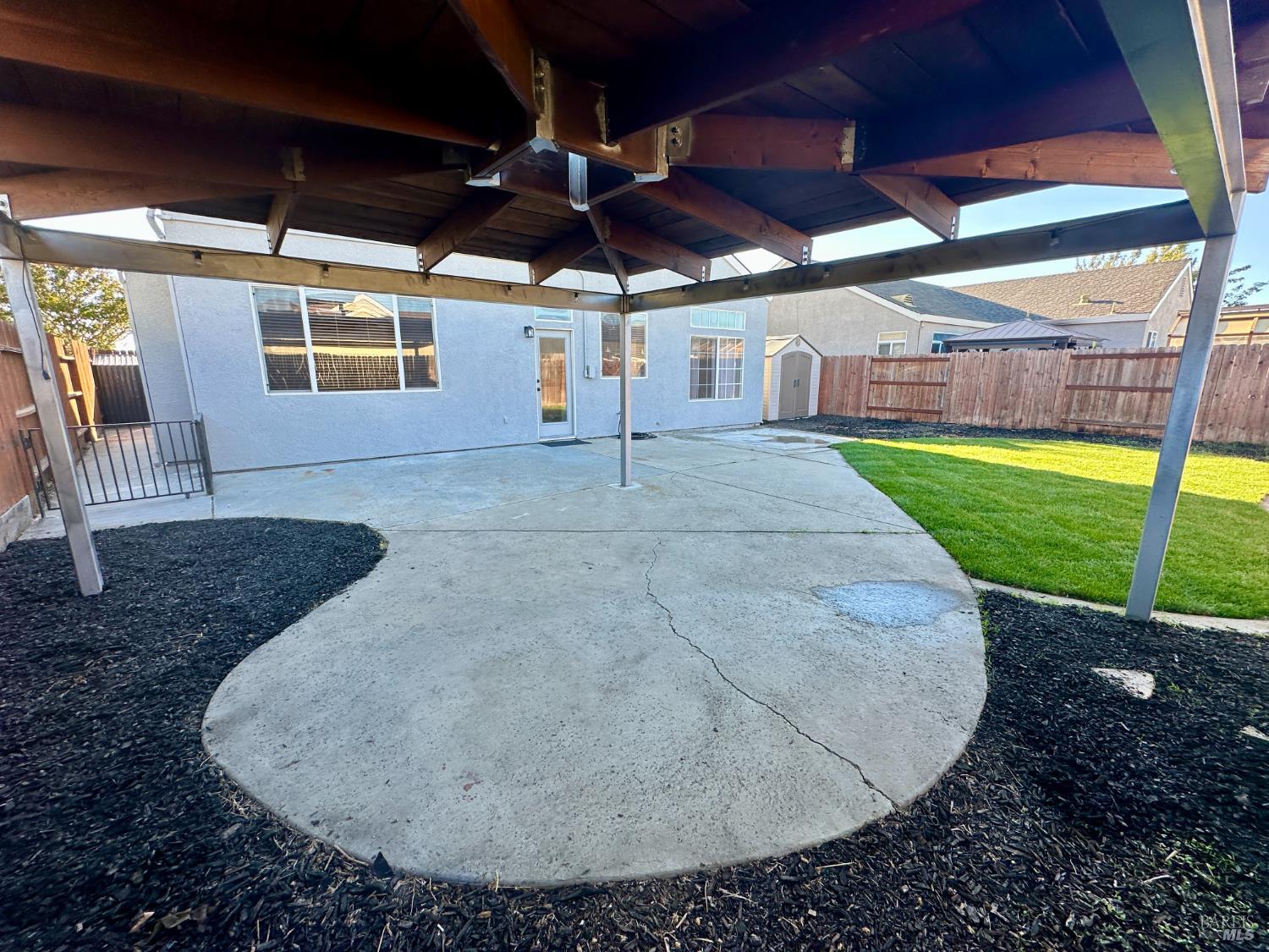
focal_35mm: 14
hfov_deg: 102.1
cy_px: 476
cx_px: 634
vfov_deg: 85.7
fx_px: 513
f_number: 2.2
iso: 40
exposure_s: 1/164
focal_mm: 2.22
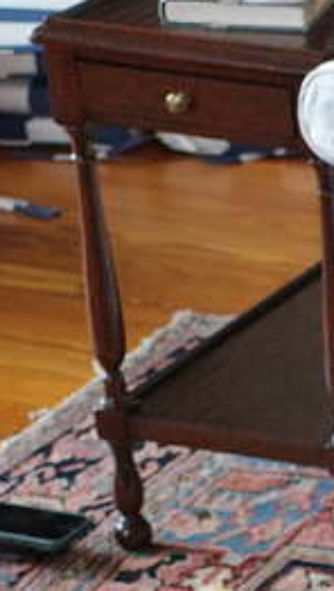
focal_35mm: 161
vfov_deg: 13.3
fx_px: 2527
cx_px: 1205
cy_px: 440
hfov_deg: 6.5
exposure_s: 1/320
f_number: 2.8
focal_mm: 18.3
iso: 2500
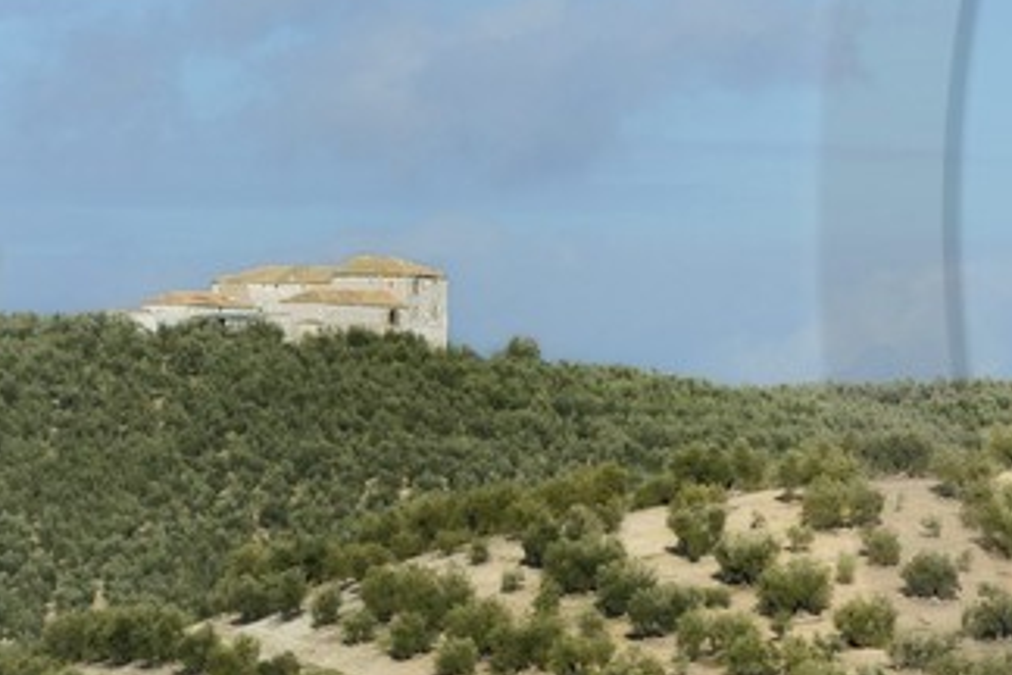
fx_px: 14560
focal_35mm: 518
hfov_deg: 3.9
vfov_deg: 2.7
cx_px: 2090
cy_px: 222
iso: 400
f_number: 14
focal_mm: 105
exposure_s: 1/400
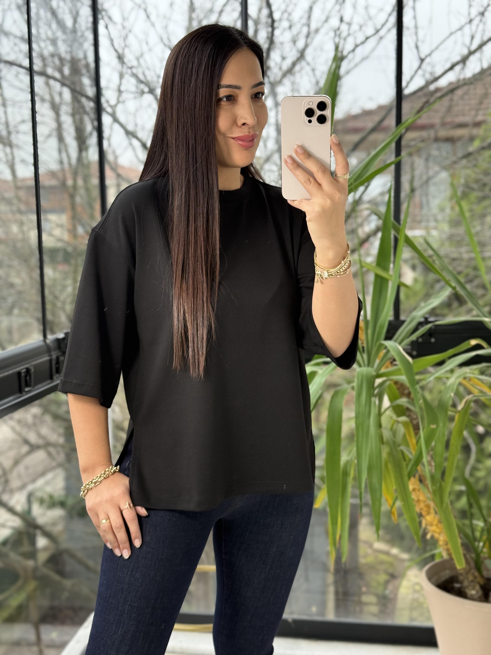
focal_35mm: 48
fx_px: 908
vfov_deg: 39.7
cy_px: 328
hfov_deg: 30.3
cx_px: 246
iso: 80
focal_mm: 6.76
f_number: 1.78
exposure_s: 1/121
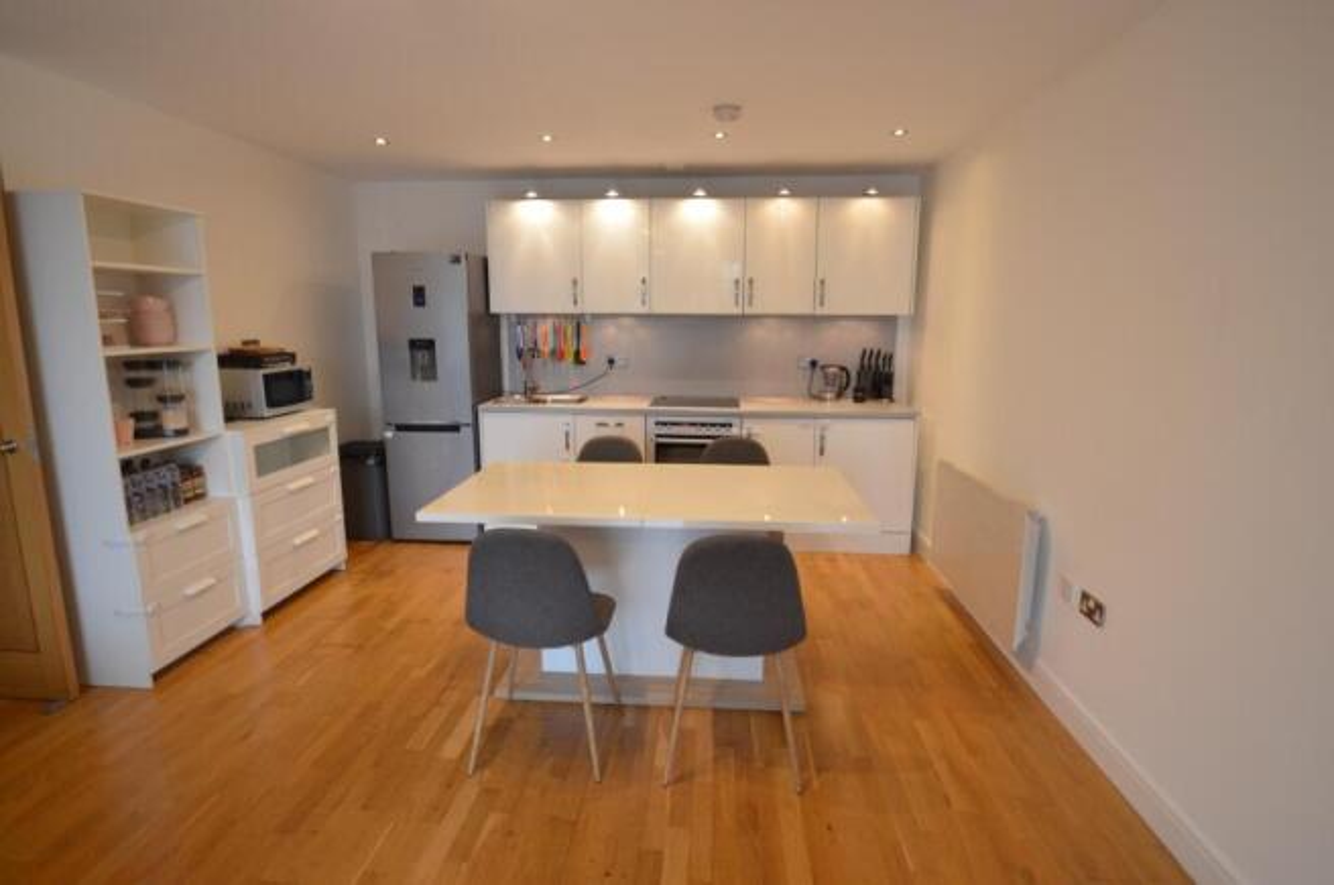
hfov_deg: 90.1
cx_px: 667
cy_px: 442
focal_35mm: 18
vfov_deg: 67.2
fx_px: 666
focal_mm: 12
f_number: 4
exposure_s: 1/60
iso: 640
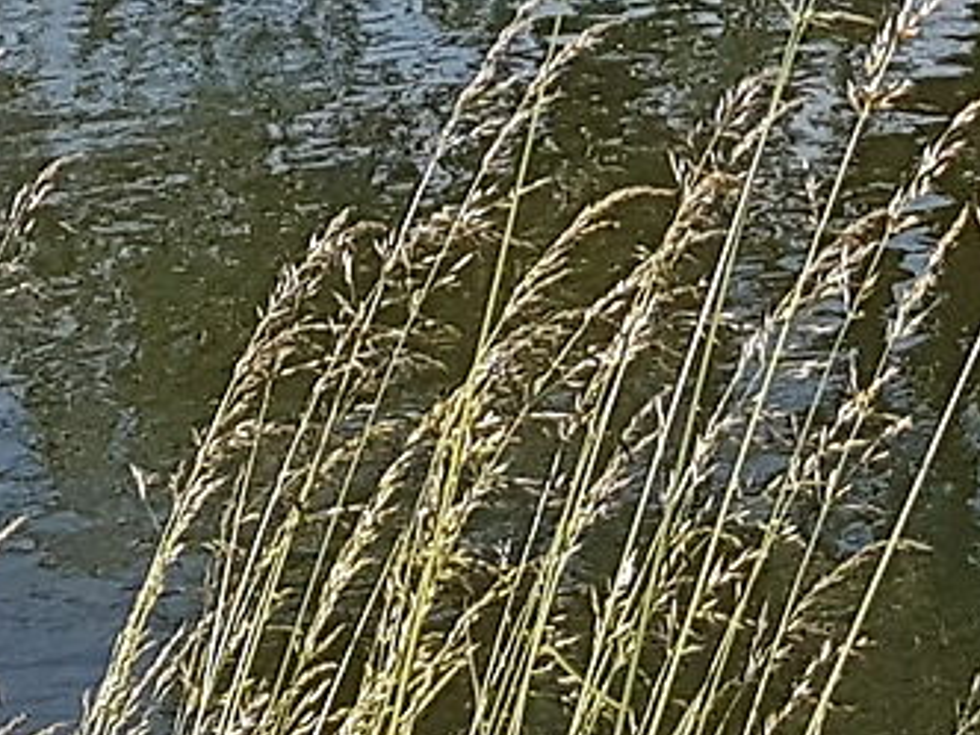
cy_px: -1201
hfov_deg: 10.5
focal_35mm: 188
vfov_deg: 7.3
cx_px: 723
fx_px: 5322
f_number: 1.7
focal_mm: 4.2
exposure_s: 1/2020
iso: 40
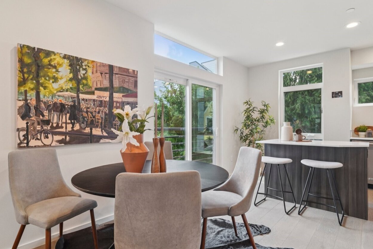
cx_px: 190
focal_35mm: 18
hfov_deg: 90.0
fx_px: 186
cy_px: 130
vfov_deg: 67.3
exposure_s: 1/80
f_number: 8
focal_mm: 16
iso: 1600
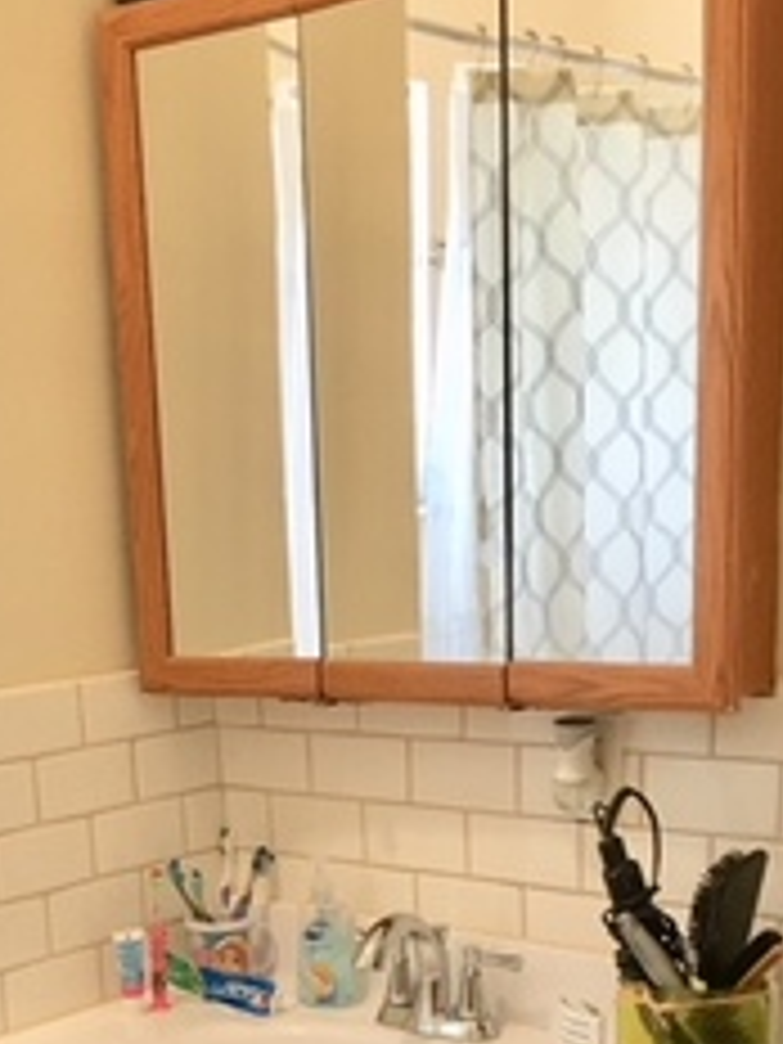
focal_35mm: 60
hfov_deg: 24.3
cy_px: 1035
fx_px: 1810
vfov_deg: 30.1
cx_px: 274
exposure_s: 1/15
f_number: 2.2
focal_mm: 4.15
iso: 40
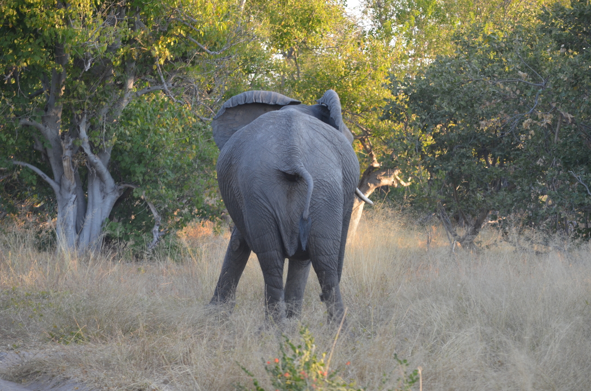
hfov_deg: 10.6
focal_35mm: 195
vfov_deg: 7.0
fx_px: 3195
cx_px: 296
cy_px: 196
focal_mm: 130
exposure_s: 1/125
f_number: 5.6
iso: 320
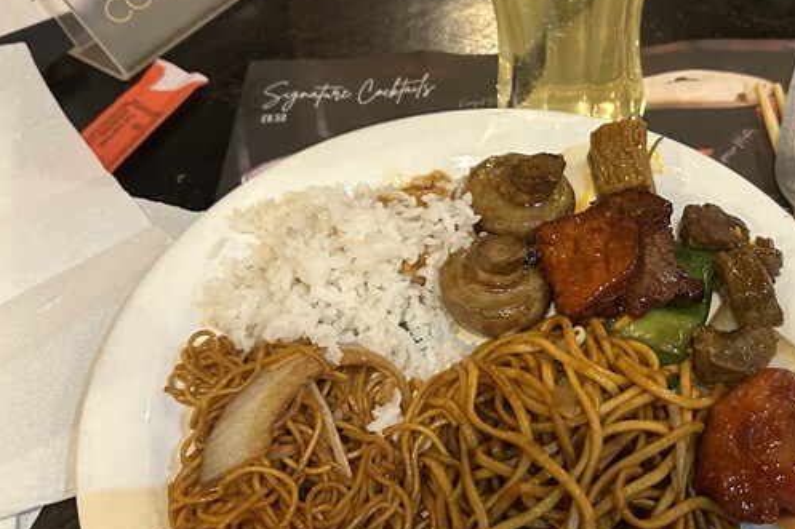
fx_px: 1082
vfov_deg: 27.5
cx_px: 552
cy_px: 234
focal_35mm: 49
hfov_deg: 39.7
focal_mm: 5.7
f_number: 1.5
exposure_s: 1/50
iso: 250
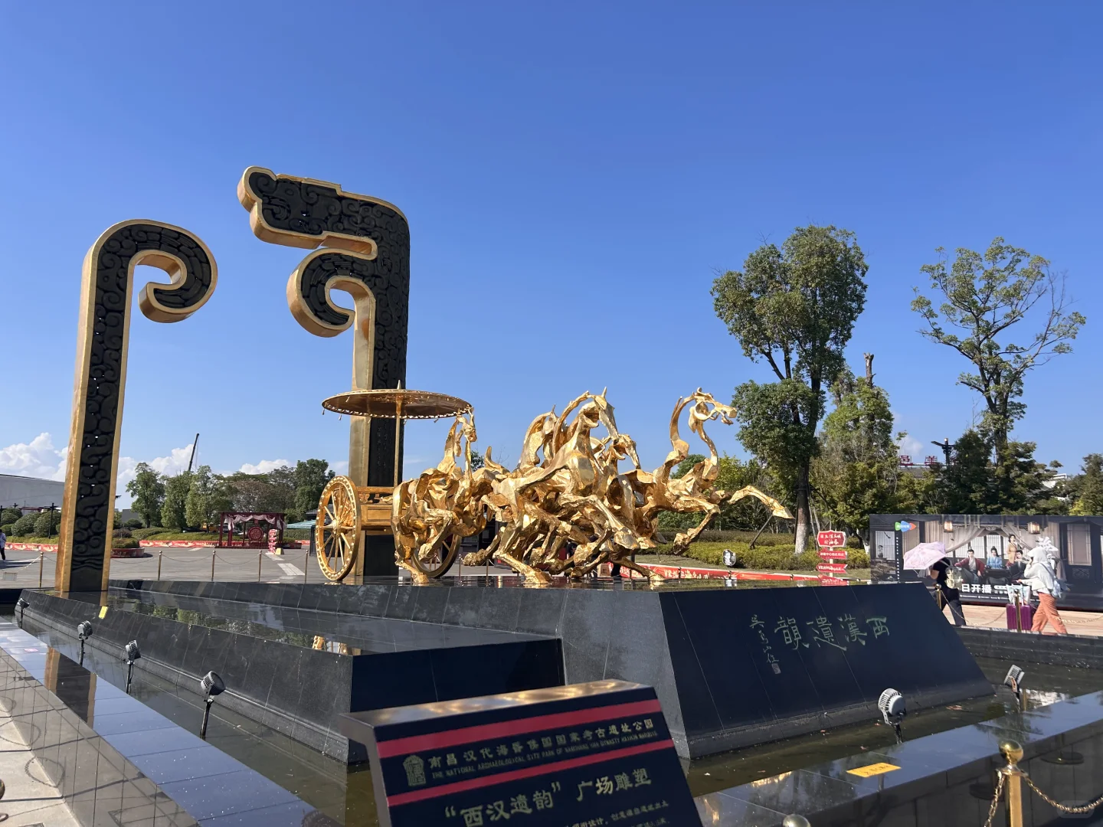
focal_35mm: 26
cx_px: 552
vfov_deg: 53.1
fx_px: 828
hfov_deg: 67.3
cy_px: 414
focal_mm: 5.7
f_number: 1.5
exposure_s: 1/4630
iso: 50
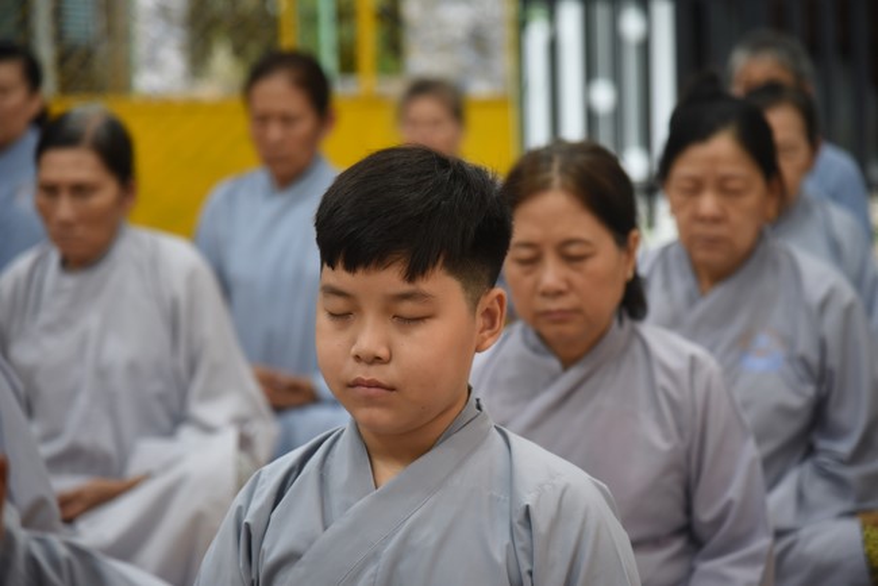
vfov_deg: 12.5
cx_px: 439
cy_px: 293
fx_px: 2684
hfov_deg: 18.6
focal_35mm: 110
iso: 1250
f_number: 4
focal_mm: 110
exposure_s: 1/100
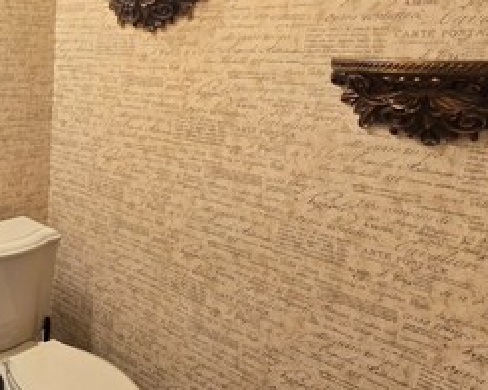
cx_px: -46
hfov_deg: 42.8
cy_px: 172
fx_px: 477
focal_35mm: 33
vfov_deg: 44.5
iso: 250
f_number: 2.2
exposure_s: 1/60
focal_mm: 2.2
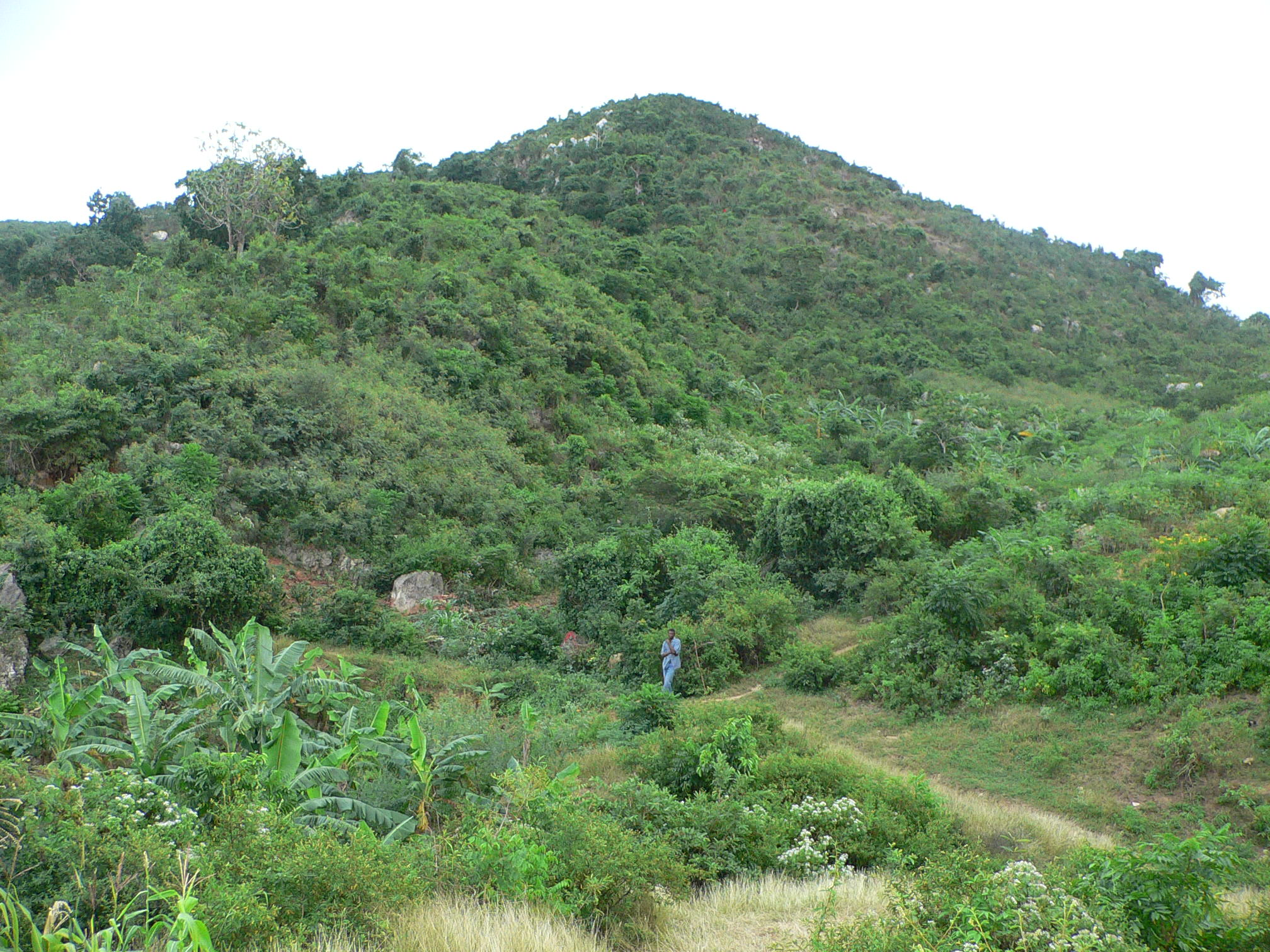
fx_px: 1284
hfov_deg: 52.6
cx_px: 635
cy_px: 476
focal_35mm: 35
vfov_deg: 40.7
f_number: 2.8
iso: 150
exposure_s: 1/60
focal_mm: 4.6
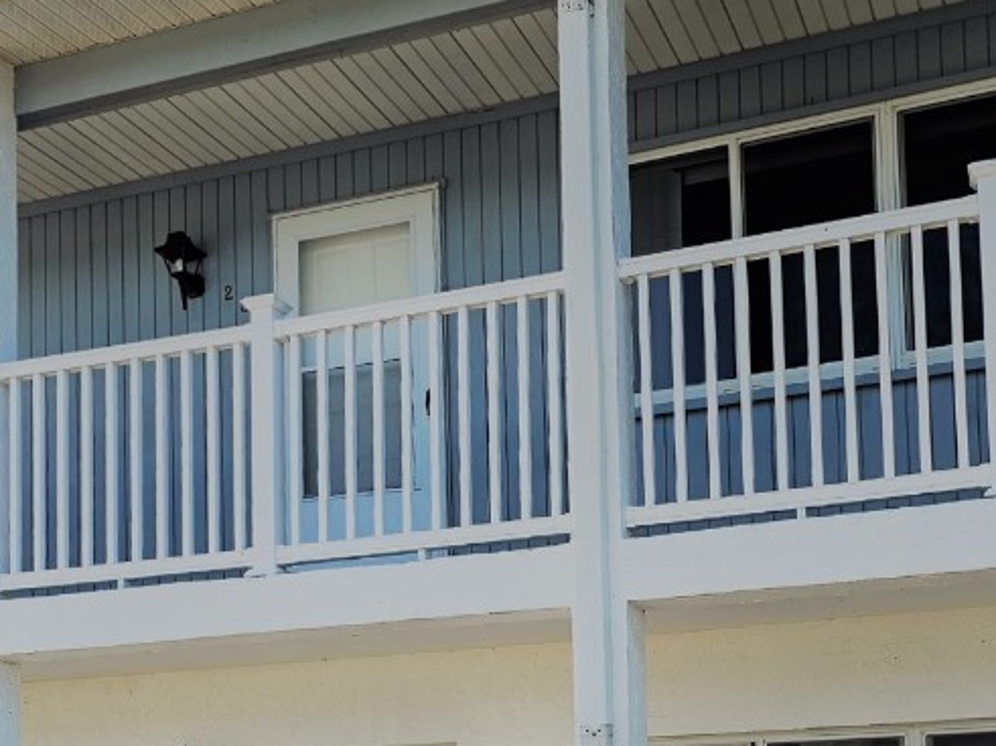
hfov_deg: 39.5
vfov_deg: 28.5
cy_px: 734
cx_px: 592
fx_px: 1381
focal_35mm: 48
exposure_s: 1/385
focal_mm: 6.3
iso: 10
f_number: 1.7
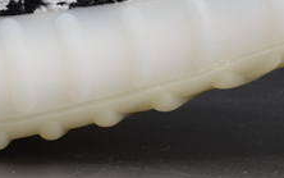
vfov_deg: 4.9
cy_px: -237
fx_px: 2044
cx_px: -423
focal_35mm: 264
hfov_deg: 7.4
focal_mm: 30
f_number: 13
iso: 125
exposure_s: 1/100
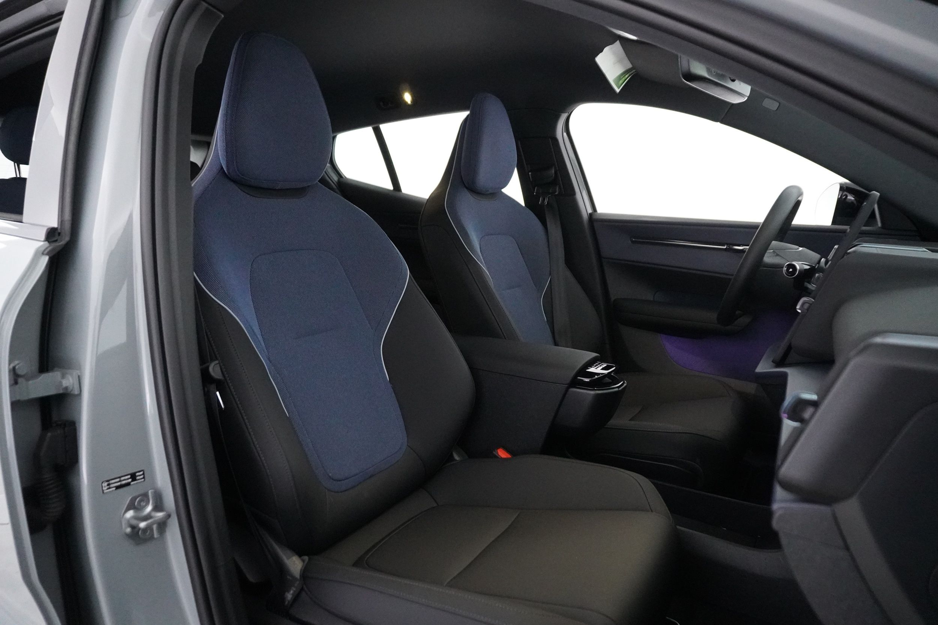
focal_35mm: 24
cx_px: 469
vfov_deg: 53.1
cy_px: 312
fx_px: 625
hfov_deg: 73.7
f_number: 3.5
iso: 6400
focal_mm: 16
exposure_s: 1/125
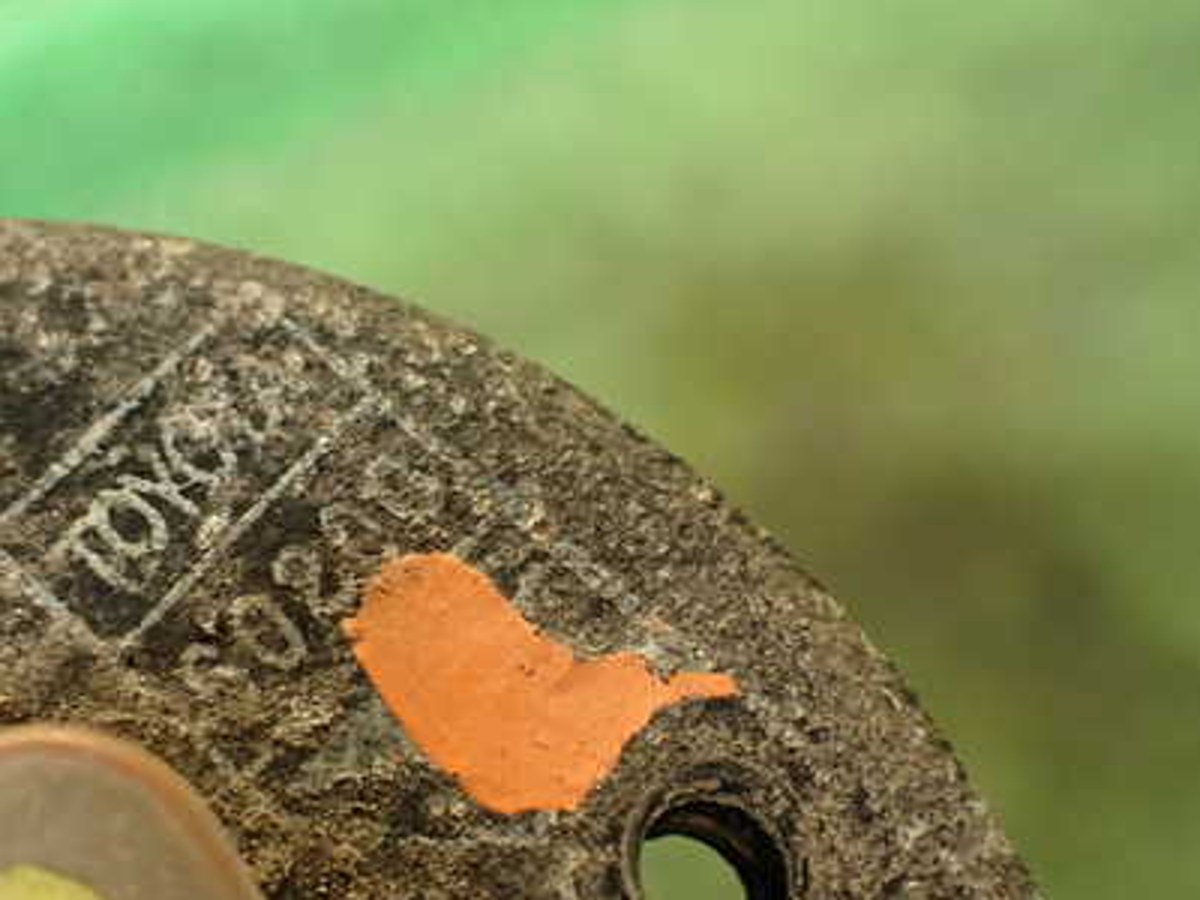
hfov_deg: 38.8
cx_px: 321
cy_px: 576
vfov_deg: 30.1
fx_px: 1664
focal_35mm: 48
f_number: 2.4
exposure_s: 1/30
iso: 250
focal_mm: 5.79
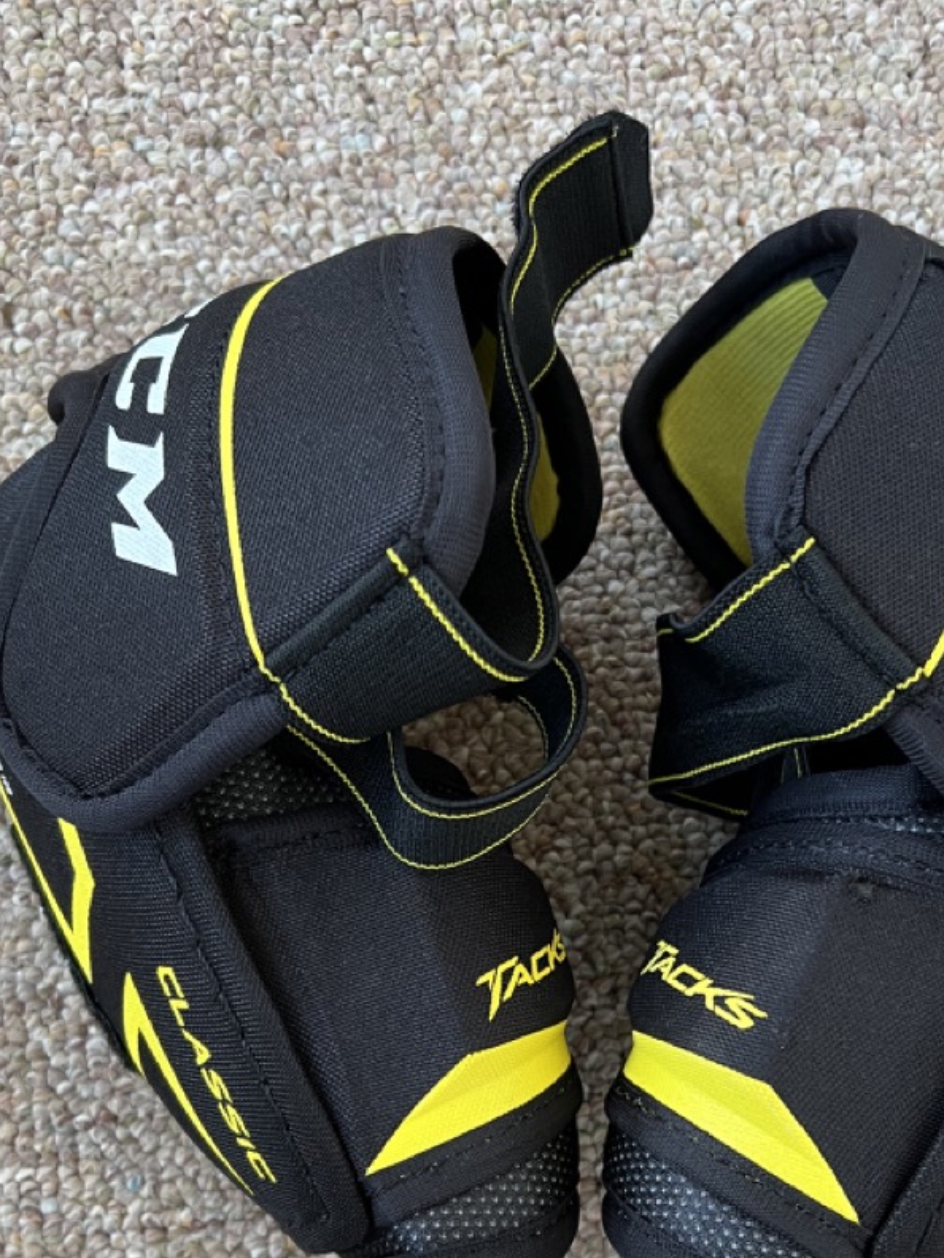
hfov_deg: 34.3
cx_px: 505
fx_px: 1527
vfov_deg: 44.0
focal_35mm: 42
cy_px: 869
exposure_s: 1/80
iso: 125
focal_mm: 5.7
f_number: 1.5
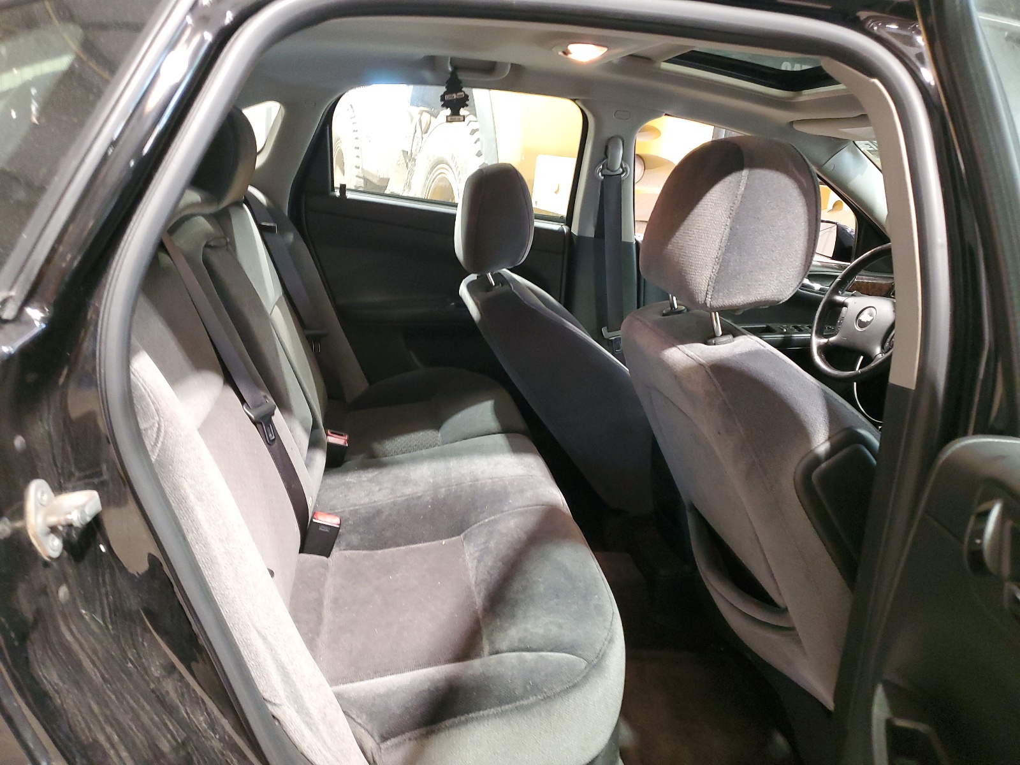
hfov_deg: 67.3
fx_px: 766
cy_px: 382
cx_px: 510
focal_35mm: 26
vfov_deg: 53.1
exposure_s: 1/20
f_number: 1.5
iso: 289
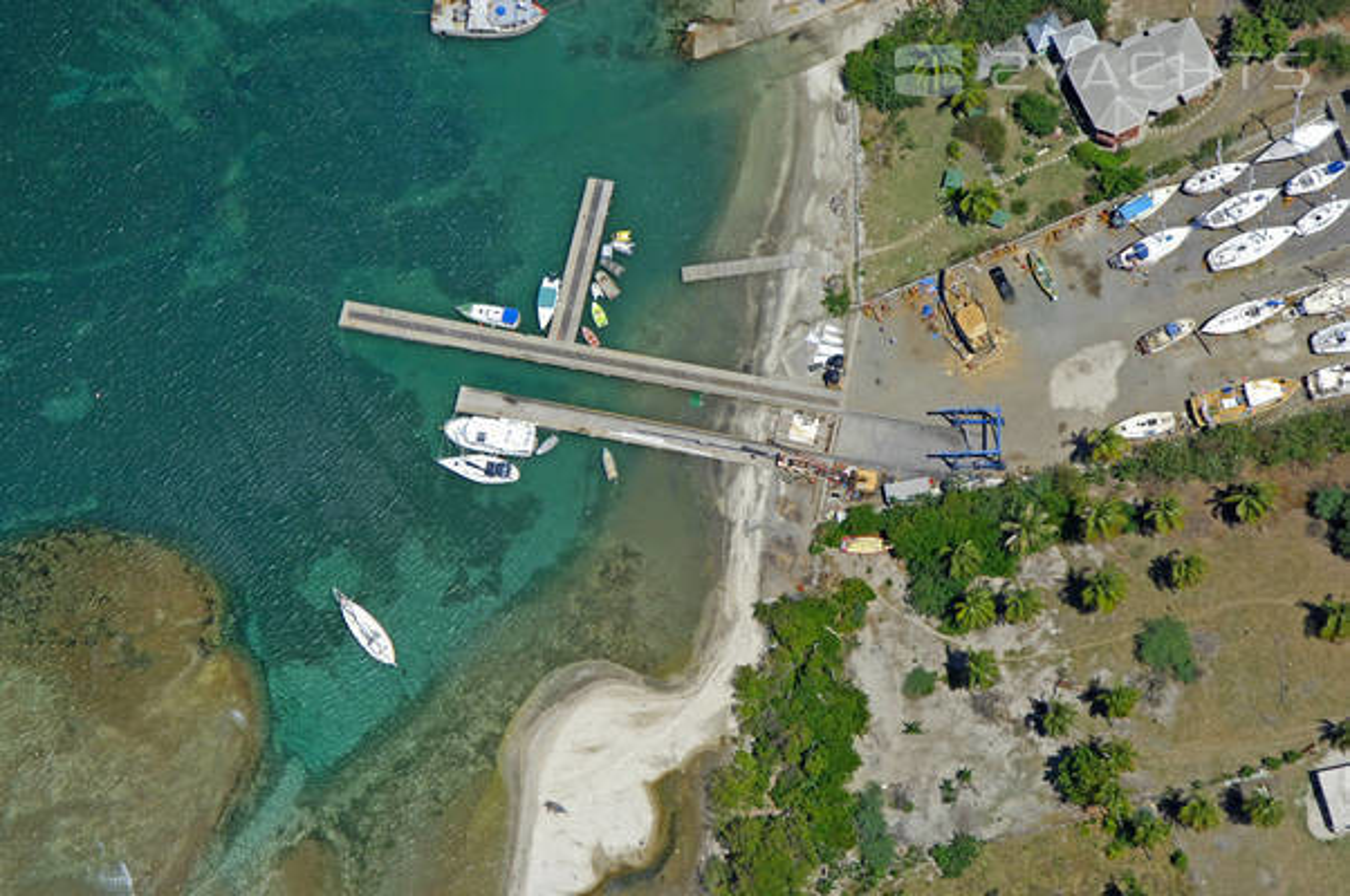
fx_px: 3933
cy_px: 448
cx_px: 675
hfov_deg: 19.5
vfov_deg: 13.0
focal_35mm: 105
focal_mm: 70
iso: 400
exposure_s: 1/1250
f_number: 9
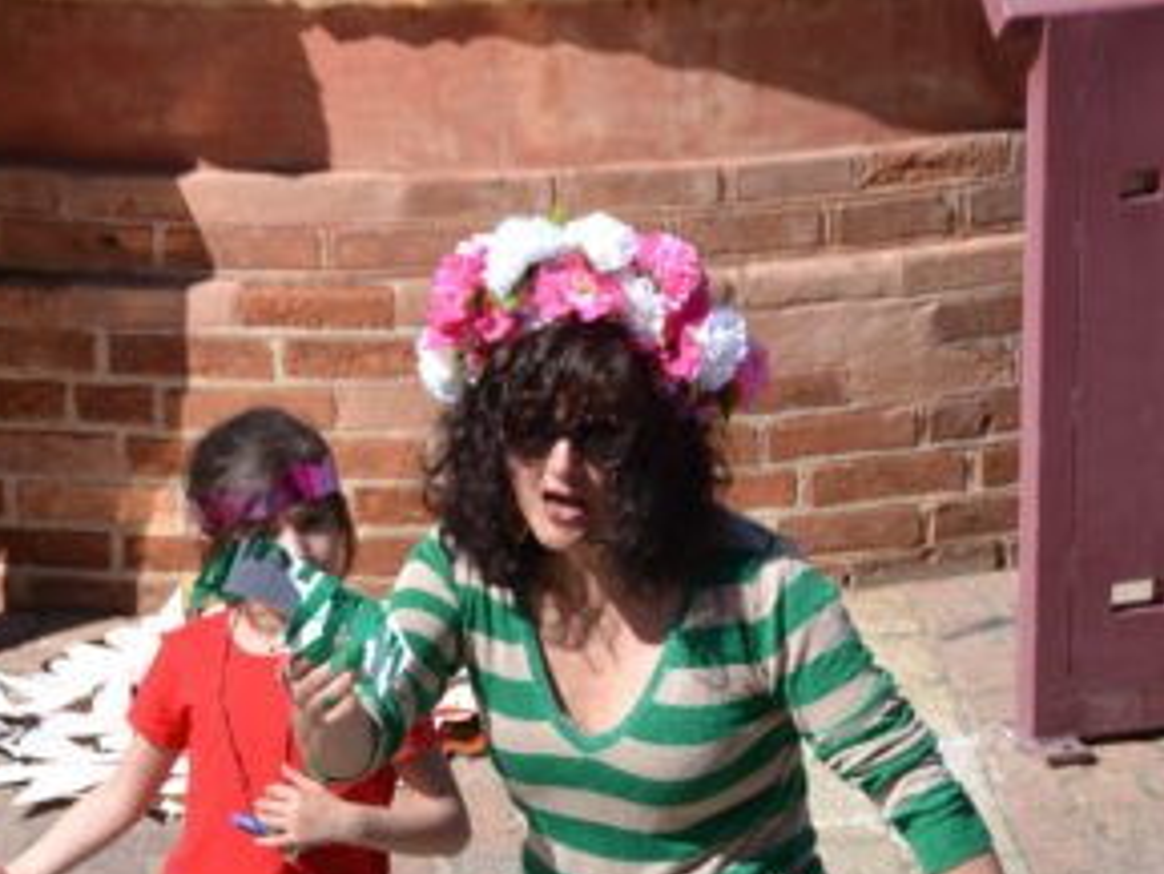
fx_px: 12318
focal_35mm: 366
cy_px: 902
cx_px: 387
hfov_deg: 5.4
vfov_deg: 4.1
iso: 100
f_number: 8
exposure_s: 1/250
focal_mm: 105
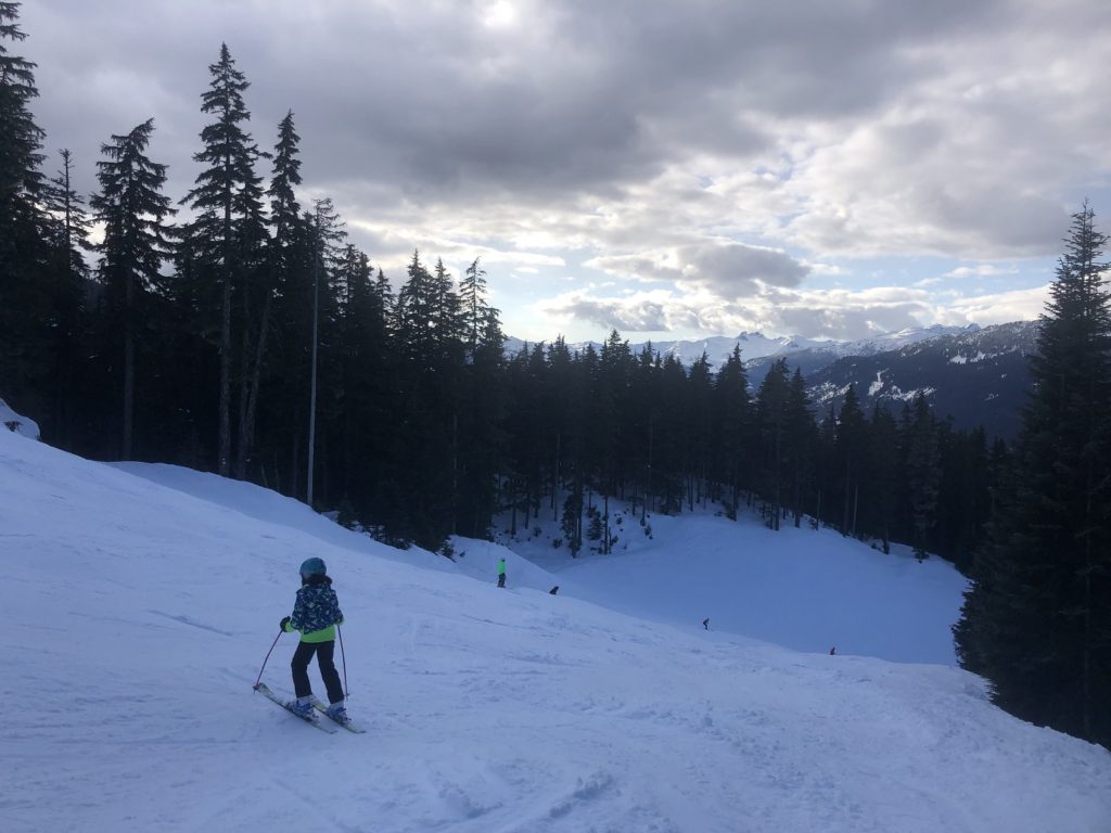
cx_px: 556
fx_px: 899
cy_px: 416
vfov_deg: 49.7
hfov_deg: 63.4
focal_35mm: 28
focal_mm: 3.99
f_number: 1.8
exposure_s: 1/1919
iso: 20
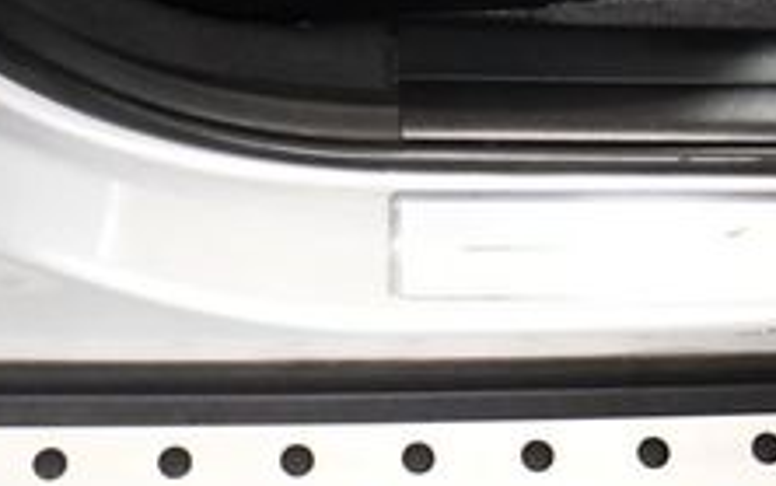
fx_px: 2243
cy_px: 52
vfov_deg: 12.3
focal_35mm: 106
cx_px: 734
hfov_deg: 19.2
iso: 3200
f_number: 3.5
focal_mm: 18
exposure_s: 1/125
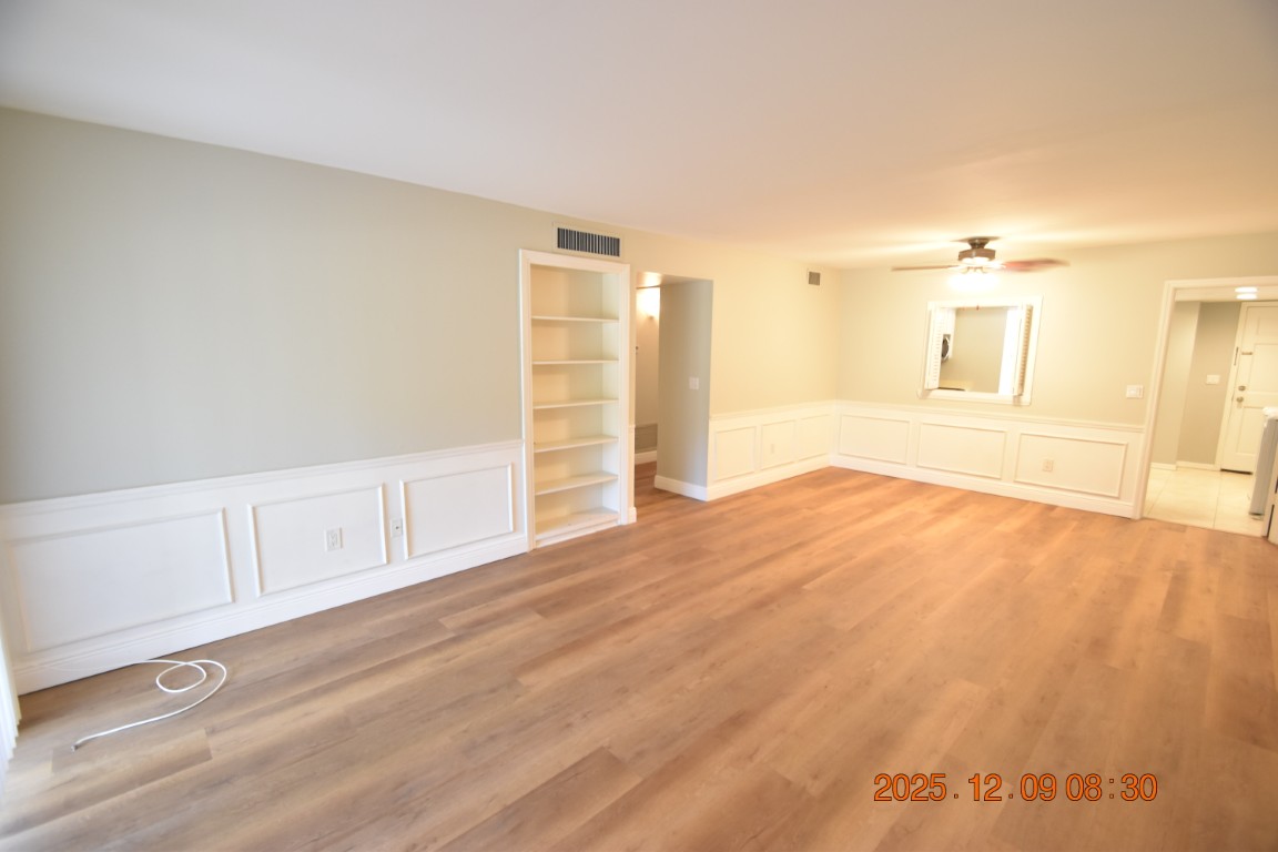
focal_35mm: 15
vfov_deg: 77.3
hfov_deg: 100.4
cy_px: 426
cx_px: 639
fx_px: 532
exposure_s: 1/20
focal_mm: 10
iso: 800
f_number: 3.5
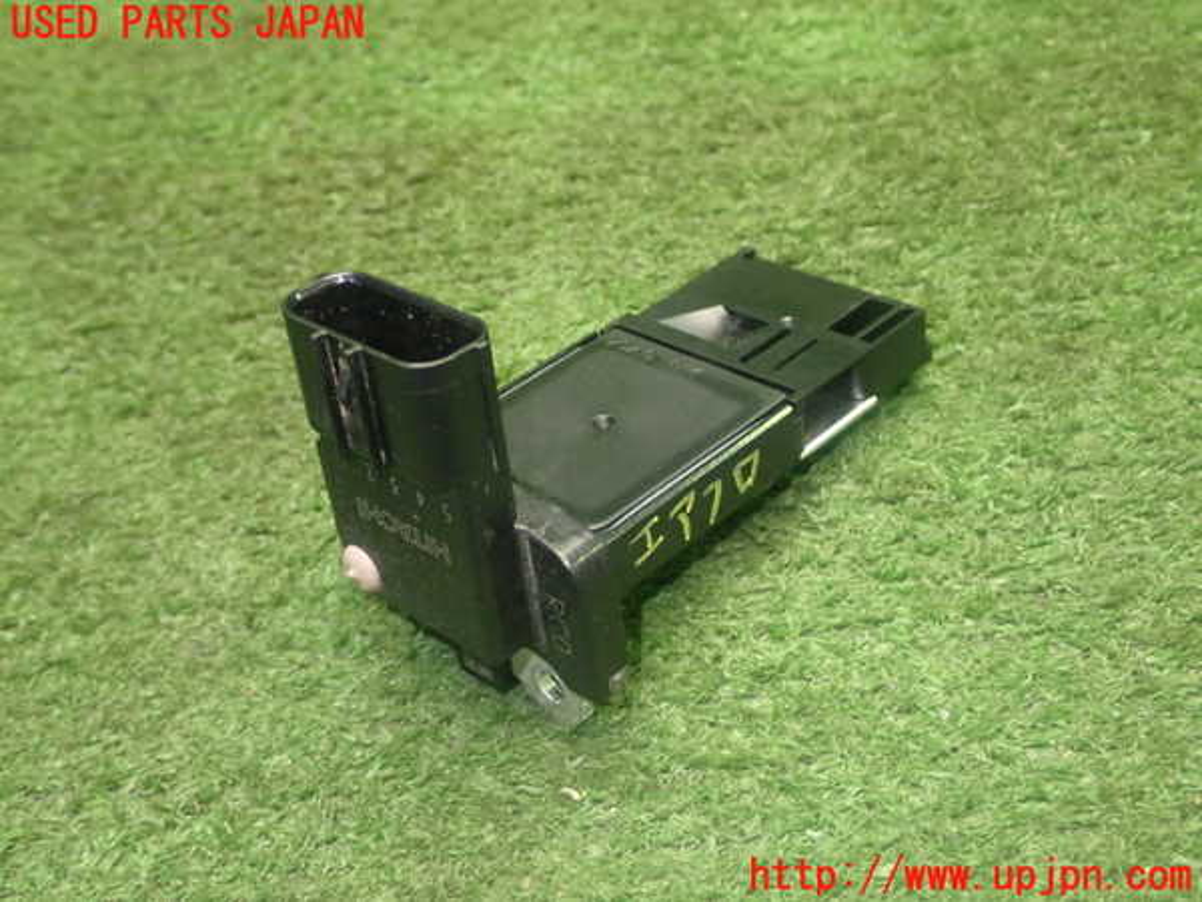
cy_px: 451
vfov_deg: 30.9
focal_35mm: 47
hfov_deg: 40.4
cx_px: 601
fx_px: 1632
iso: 640
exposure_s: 1/50
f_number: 3.1
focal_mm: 8.4
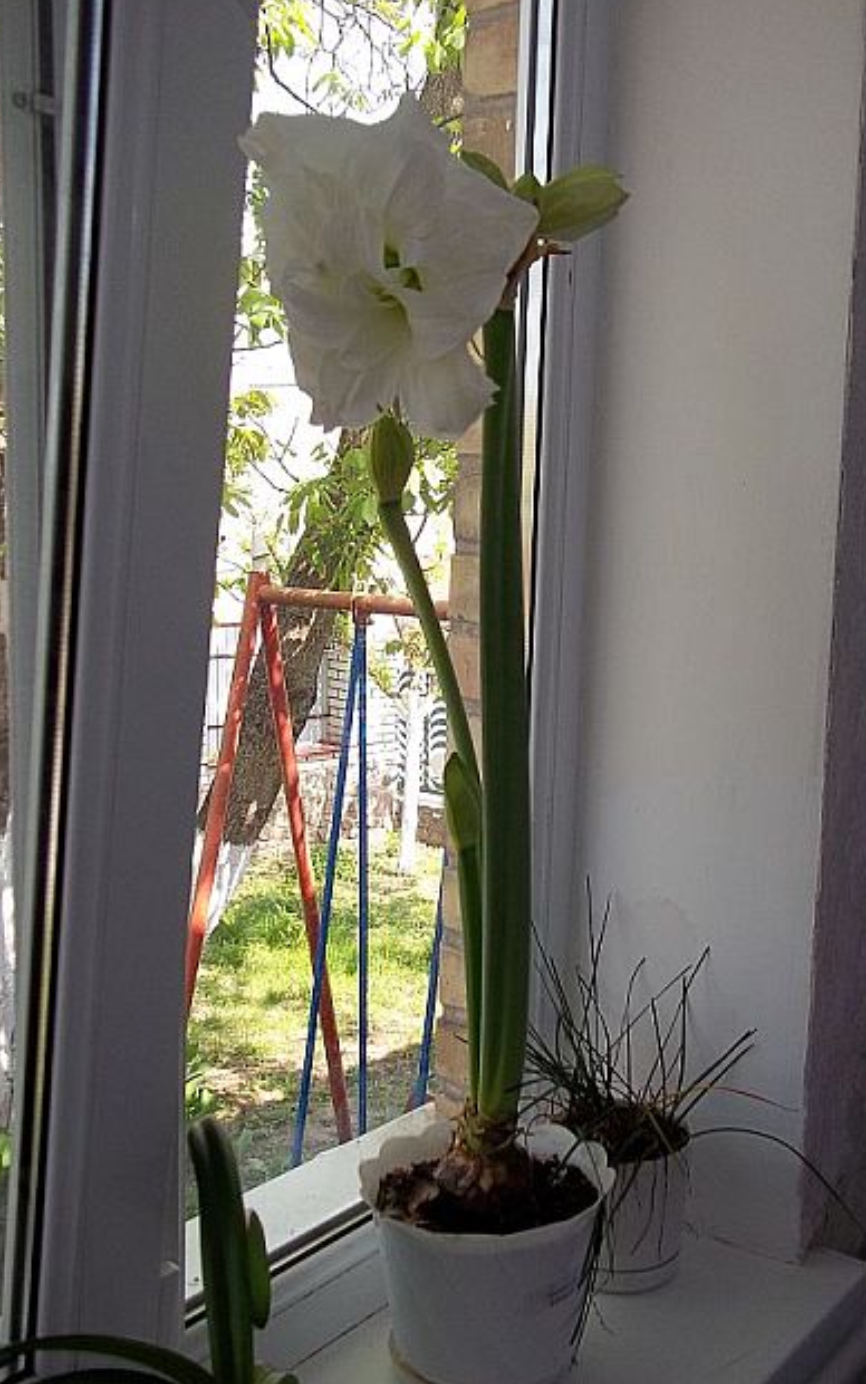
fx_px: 1320
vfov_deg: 55.3
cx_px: 500
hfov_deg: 36.2
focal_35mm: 35
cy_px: 688
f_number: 2.9
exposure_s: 1/160
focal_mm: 5.7
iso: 80
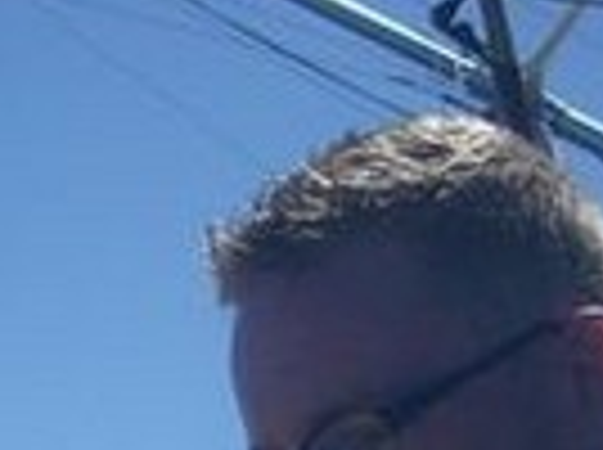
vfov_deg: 8.3
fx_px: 3026
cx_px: -27
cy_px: 734
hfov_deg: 11.3
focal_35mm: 174
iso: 64
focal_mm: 6.2
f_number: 5.6
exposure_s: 1/546
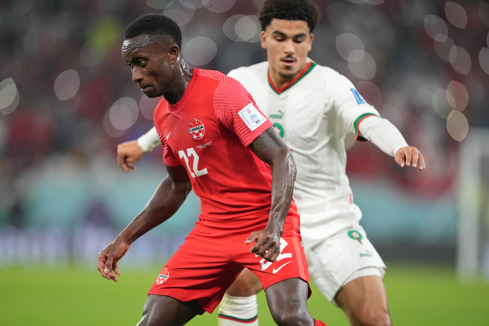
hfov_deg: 5.2
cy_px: 163
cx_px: 244
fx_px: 5433
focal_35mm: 400
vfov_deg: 3.4
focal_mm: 400
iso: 2500
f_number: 2.8
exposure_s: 1/2000
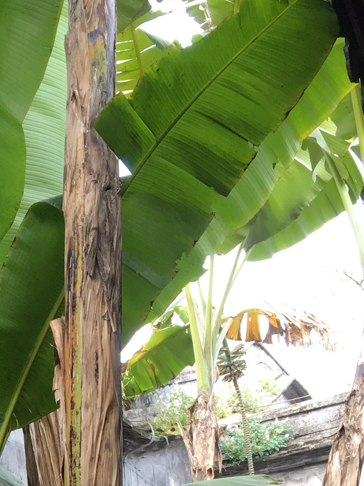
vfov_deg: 20.5
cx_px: -97
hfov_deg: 15.8
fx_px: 1248
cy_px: 593
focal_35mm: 89
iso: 40
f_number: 2.2
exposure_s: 1/100
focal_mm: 4.15
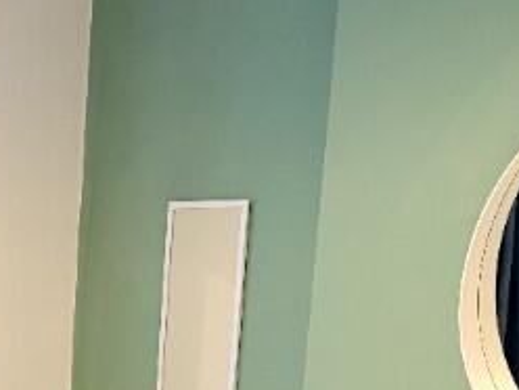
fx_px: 1484
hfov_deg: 19.2
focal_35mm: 99
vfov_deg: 14.0
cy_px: 583
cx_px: -25
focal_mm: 6.76
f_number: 1.78
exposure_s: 1/50
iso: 160
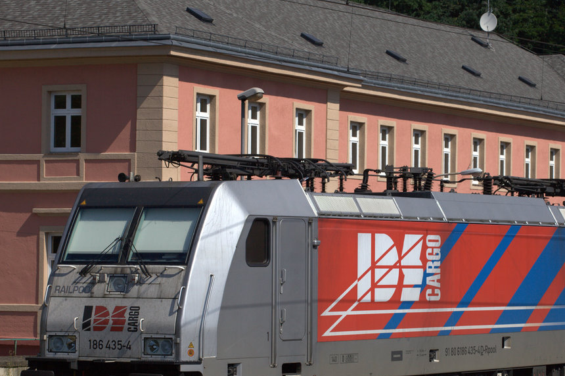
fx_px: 2211
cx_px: 357
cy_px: 247
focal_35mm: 141
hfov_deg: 14.5
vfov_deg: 9.7
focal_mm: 104
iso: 200
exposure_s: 1/2500
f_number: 8
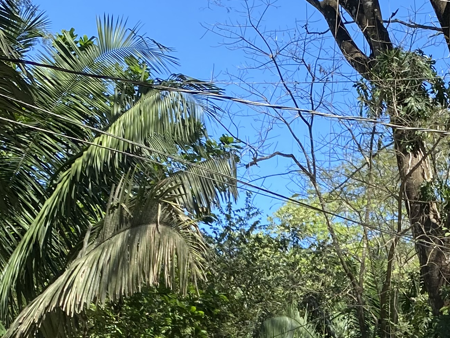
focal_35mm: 80
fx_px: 1040
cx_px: 430
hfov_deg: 23.6
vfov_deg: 17.1
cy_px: 461
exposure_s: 1/839
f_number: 1.8
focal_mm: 4.25
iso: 32
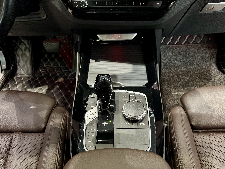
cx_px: 112
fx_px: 156
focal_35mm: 24
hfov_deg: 71.6
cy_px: 84
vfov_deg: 56.8
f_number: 1.78
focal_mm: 6.76
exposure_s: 1/33
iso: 1000
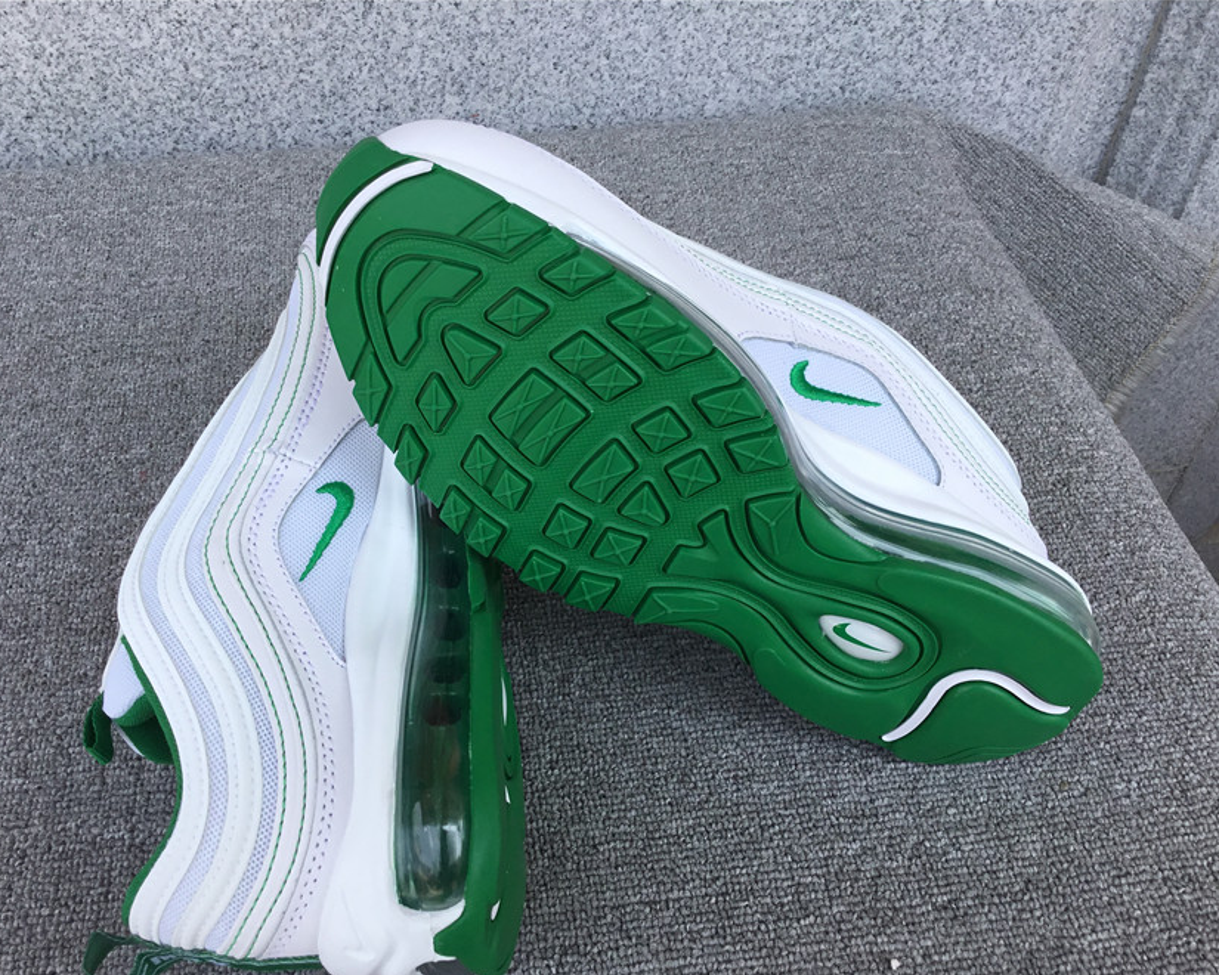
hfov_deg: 54.2
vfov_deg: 44.5
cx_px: 597
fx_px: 1191
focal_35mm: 33
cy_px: 497
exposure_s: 1/471
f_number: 2.4
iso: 25
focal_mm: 3.3
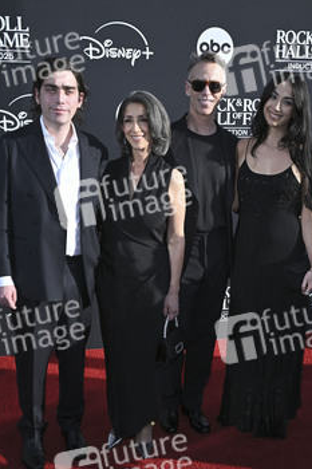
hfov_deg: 33.4
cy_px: 265
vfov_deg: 48.4
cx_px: 162
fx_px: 520
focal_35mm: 40
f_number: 10
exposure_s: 1/320
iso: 250
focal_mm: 35
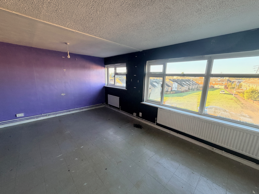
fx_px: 105
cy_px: 97
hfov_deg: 102.1
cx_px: 130
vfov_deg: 85.7
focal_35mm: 14
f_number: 2.2
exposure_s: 1/121
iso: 200
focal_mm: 2.22
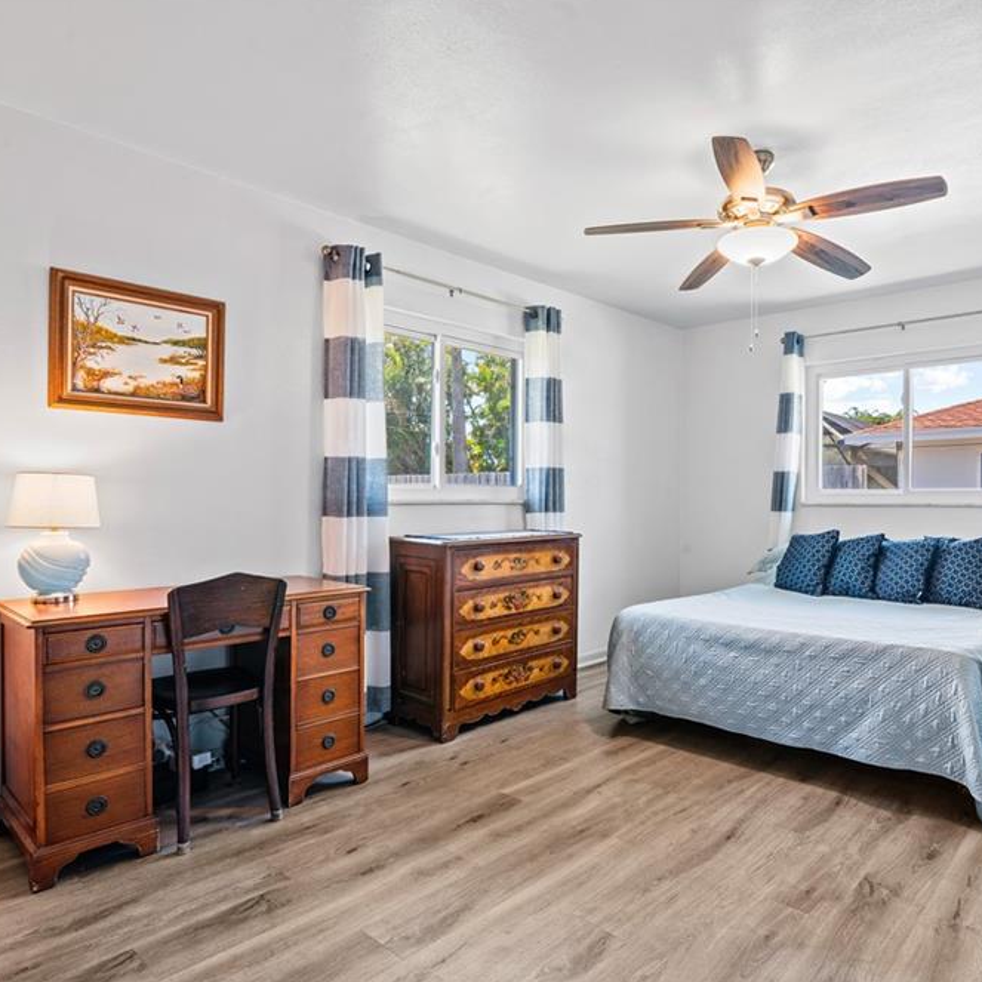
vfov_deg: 72.1
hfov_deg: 71.3
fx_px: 674
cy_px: 494
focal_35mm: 21
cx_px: 597
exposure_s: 1/1.25
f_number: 10
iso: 320
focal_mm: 16
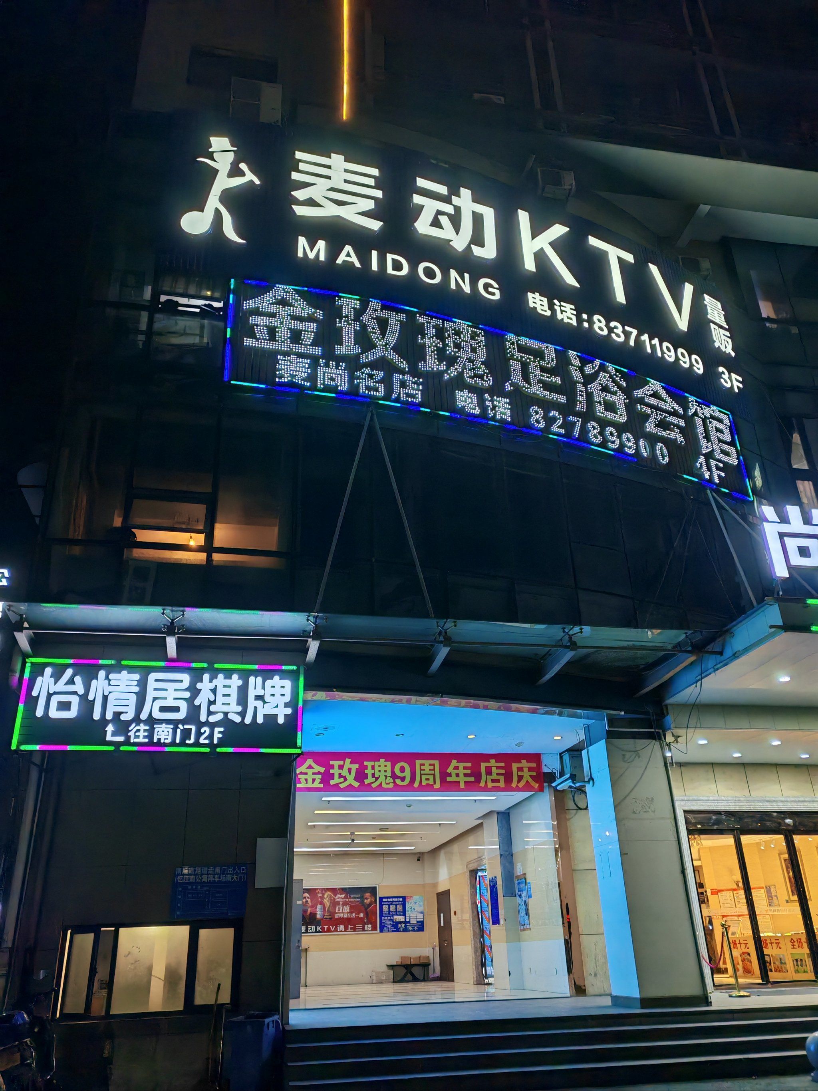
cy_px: 546
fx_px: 851
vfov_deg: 65.3
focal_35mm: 27
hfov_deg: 51.4
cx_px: 409
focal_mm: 5.52
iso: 250
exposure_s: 1/100
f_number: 1.95
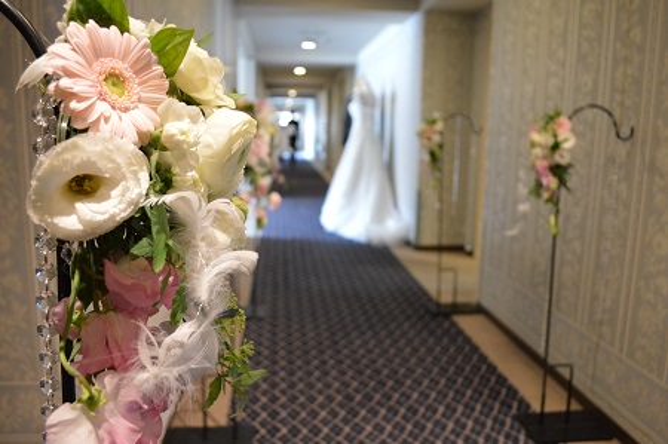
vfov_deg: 47.8
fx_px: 500
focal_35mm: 27
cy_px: 222
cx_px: 334
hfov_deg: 67.4
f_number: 3.5
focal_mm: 18
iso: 2500
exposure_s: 1/60
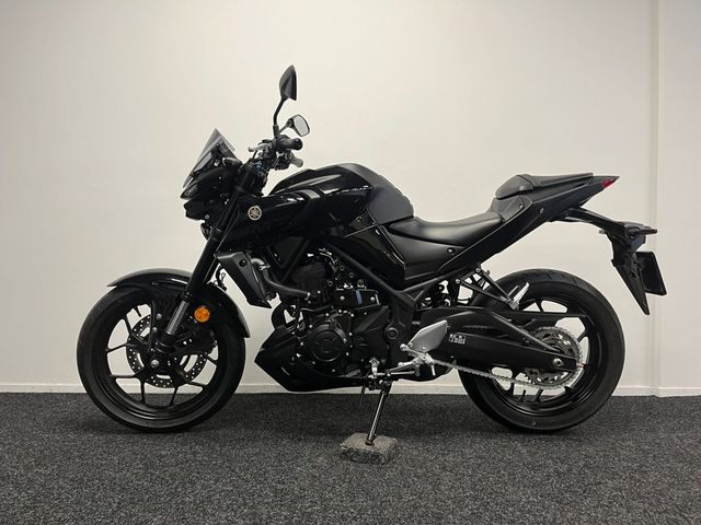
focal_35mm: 26
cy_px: 262
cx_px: 350
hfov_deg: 67.3
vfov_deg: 53.1
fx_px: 527
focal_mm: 5.1
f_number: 1.6
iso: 80
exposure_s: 1/50
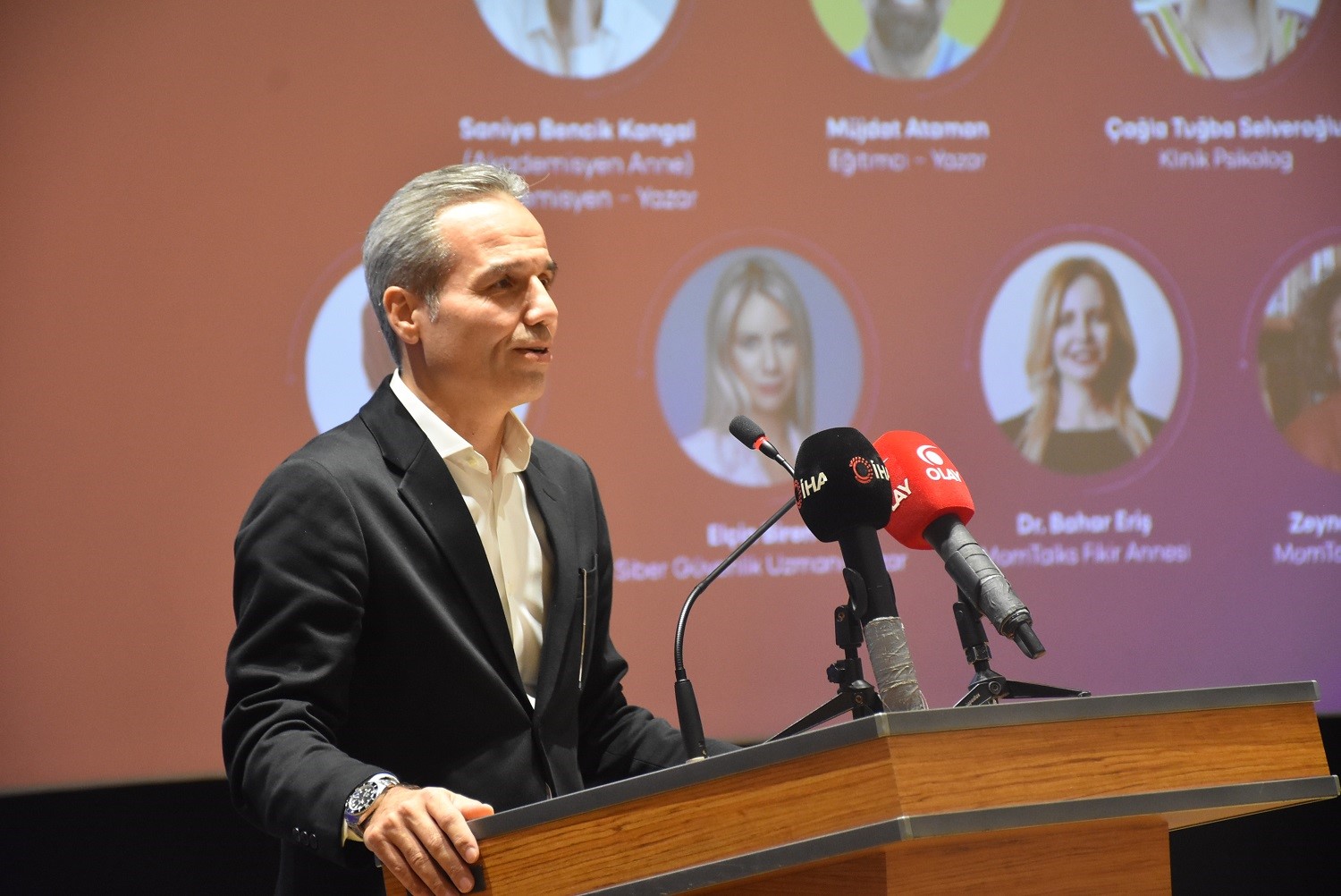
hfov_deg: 15.2
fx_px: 5031
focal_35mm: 135
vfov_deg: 10.2
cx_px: 670
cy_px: 448
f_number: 5.3
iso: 2500
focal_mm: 90
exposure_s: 1/60
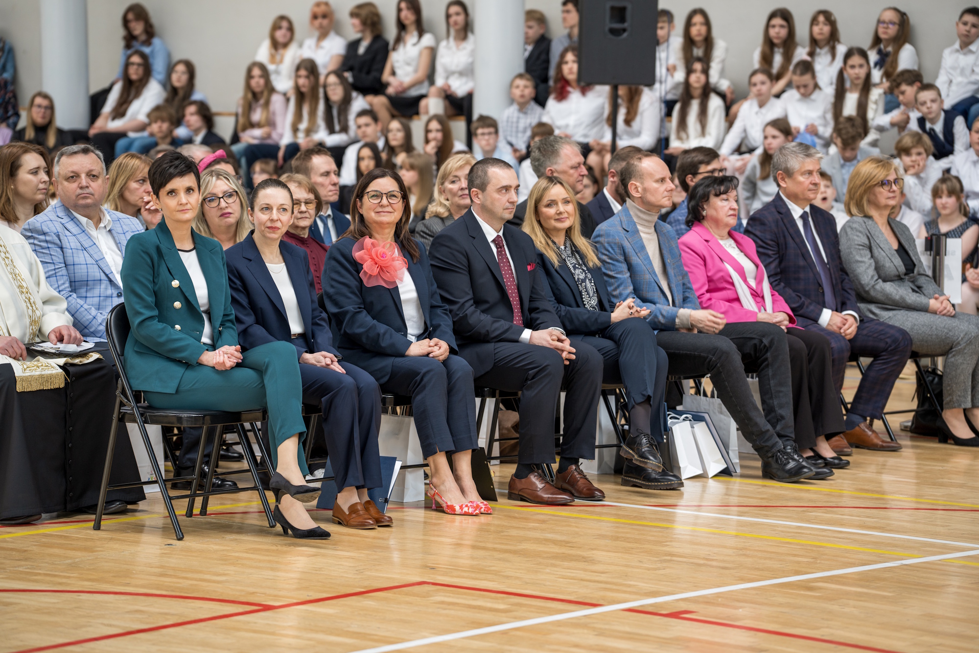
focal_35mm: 118
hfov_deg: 17.4
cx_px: 490
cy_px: 326
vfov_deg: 11.6
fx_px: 3200
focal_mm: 117.7
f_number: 3.5
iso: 200
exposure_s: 1/125
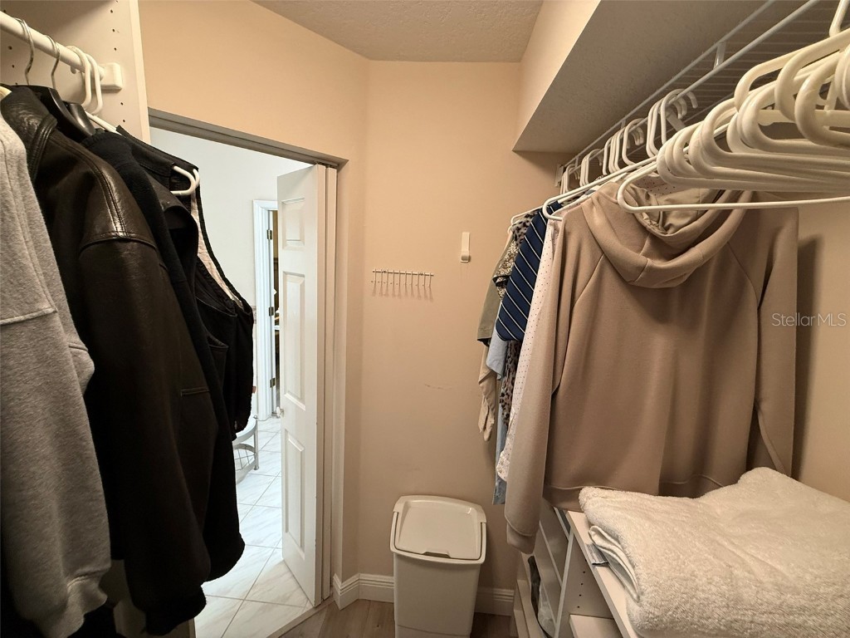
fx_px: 344
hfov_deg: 102.1
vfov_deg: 85.7
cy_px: 319
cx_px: 425
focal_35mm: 14
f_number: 2.2
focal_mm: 2.22
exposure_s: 1/60
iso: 250
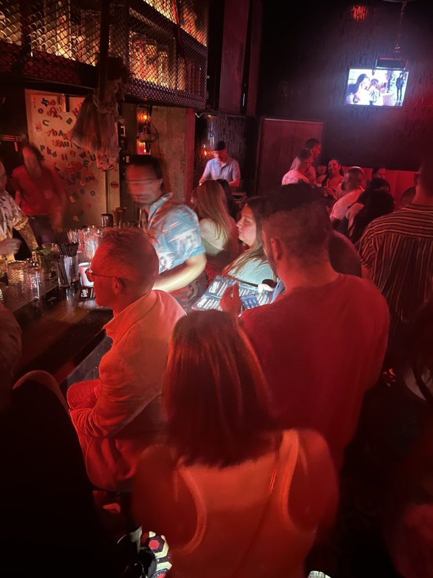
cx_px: 216
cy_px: 289
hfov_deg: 53.1
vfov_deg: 67.3
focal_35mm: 26
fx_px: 434
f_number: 1.6
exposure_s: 1/5
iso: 1600
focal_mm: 5.1
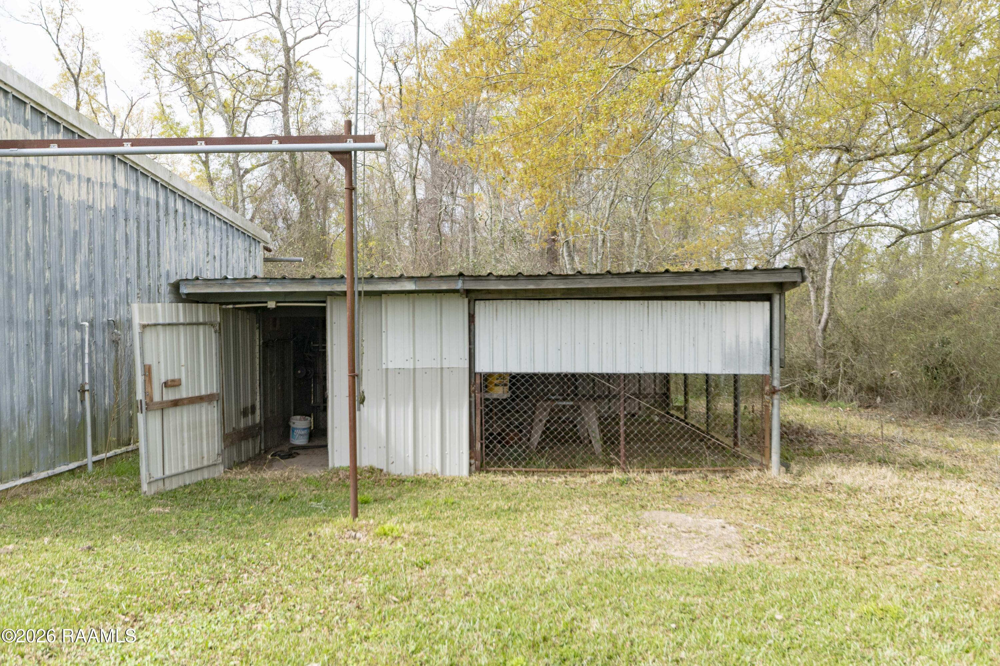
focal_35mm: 30
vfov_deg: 43.6
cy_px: 333
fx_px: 833
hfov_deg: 62.0
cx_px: 500
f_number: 7.1
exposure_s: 1/200
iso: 100
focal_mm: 20
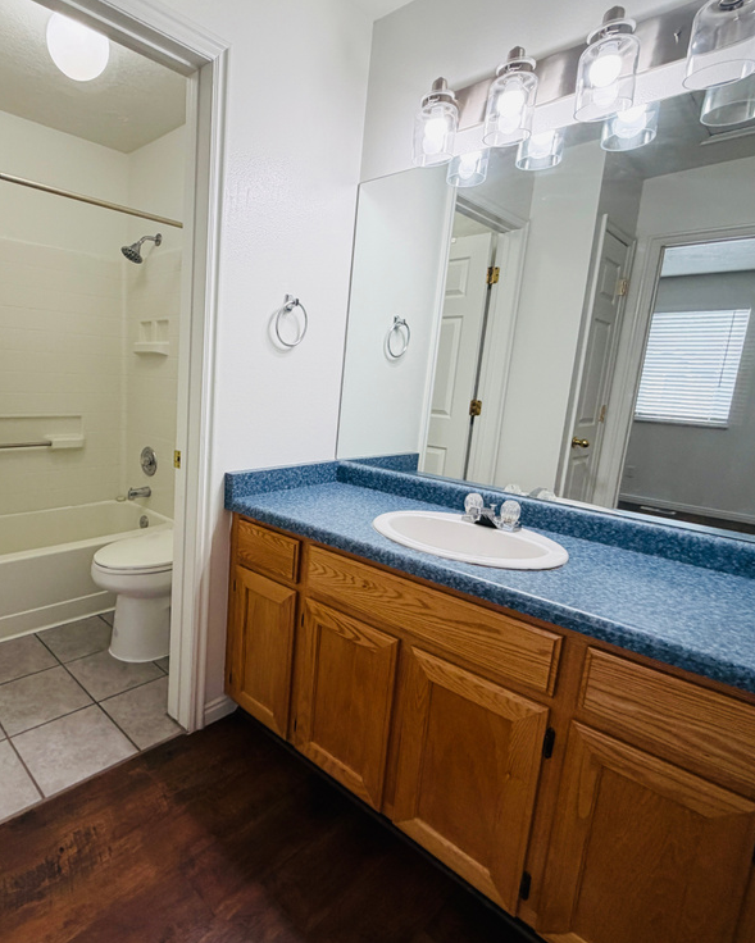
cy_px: 465
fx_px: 531
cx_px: 241
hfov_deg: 68.5
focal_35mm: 19
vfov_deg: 83.3
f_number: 2.2
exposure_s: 1/120
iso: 200
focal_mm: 2.22
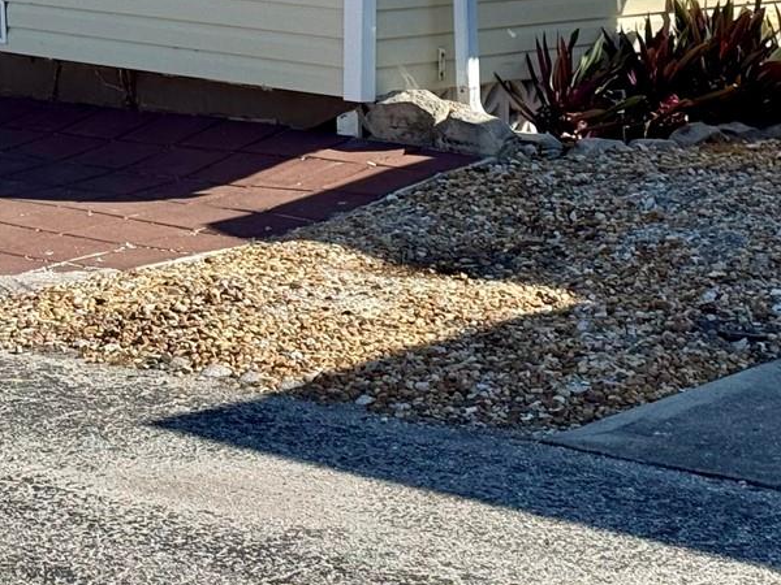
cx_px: 262
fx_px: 2888
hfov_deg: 15.4
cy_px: -190
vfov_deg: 11.3
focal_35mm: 128
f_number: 1.78
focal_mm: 6.76
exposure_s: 1/5376
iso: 64
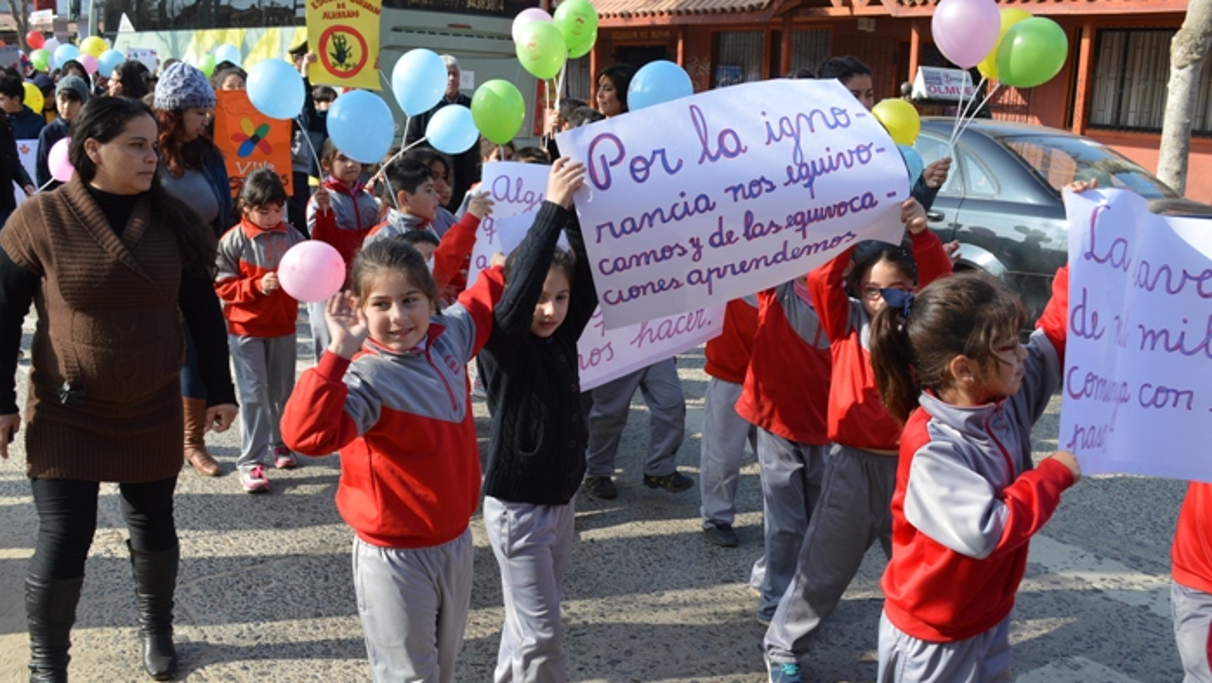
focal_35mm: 36
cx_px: 576
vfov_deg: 32.8
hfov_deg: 55.3
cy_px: 403
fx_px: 1157
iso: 100
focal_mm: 20
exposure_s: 1/160
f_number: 6.3
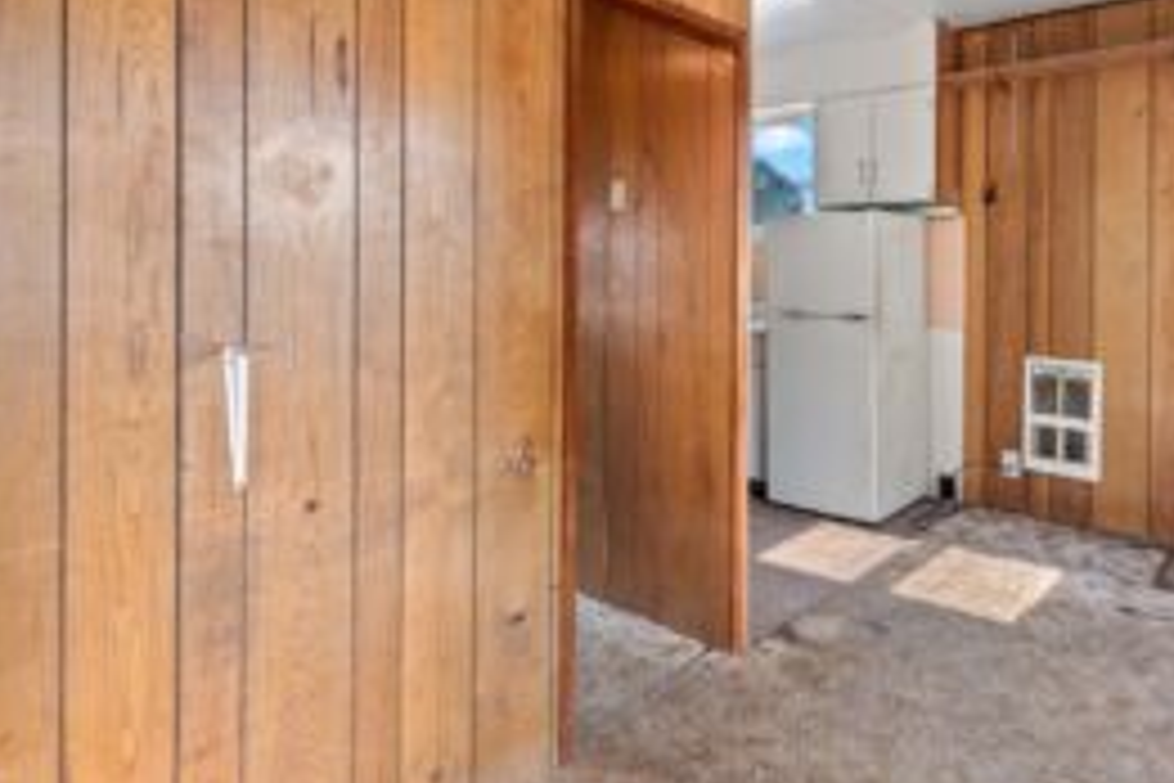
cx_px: 639
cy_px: 286
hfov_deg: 75.9
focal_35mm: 23
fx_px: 750
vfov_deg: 54.4
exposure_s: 1/10
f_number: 8
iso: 200
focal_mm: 15
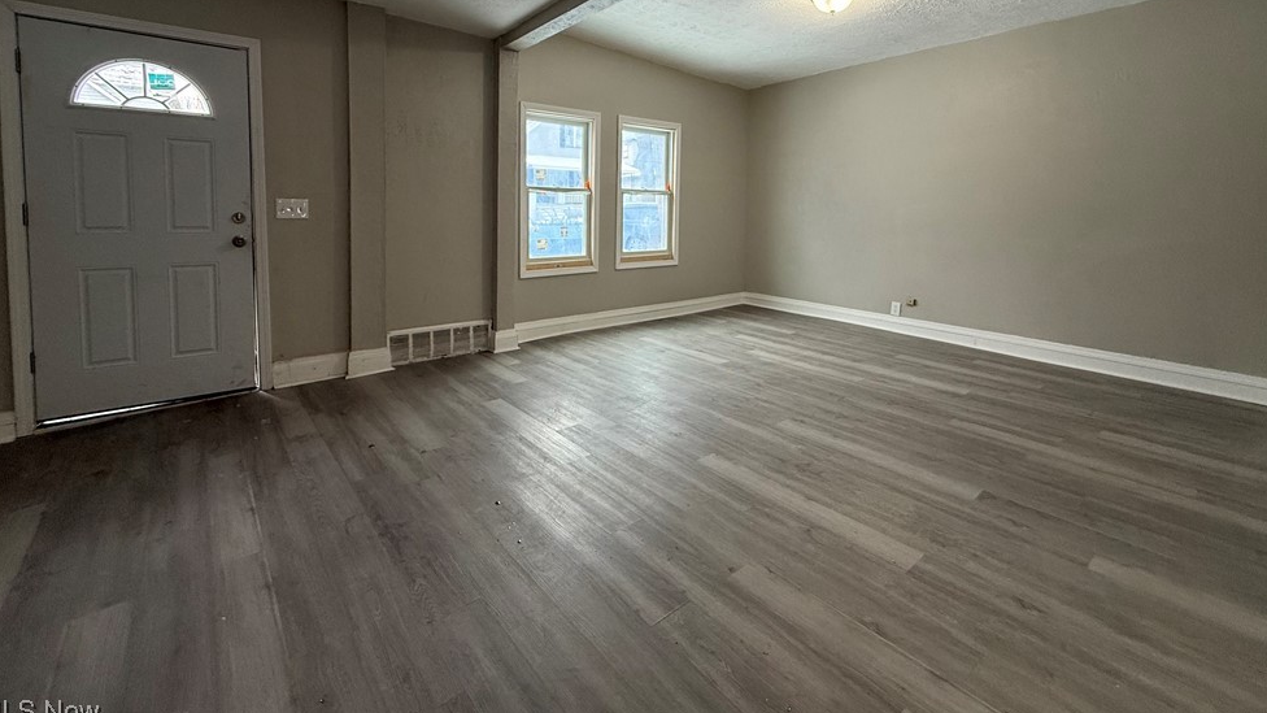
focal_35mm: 16
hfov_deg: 99.4
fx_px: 538
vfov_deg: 65.4
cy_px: 242
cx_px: 636
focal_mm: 2.22
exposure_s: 1/99
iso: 250
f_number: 2.2
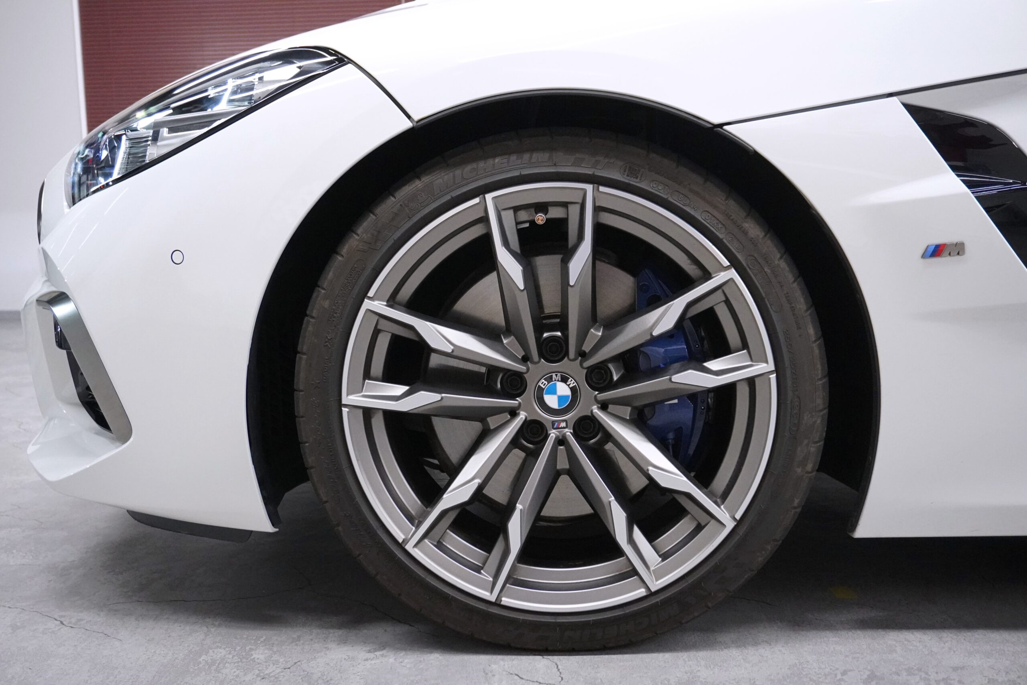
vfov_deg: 35.5
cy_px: 342
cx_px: 514
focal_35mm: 38
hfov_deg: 51.3
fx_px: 1070
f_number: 4.5
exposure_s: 1/160
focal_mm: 25
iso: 4000
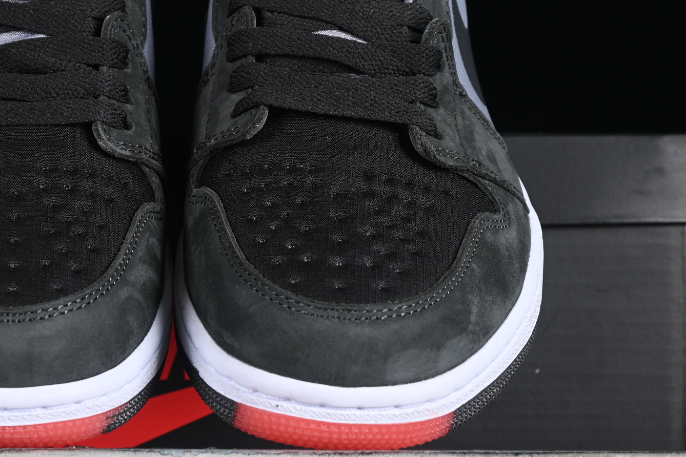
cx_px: 190
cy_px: 158
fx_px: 2972
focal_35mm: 156
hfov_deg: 13.1
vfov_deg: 8.8
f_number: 6.3
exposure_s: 1/60
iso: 160
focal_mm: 50
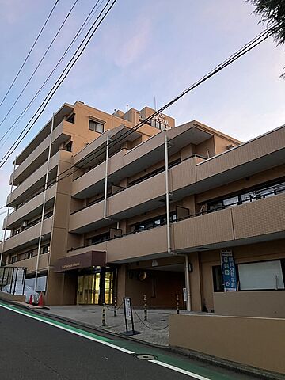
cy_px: 190
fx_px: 307
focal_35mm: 28
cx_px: 142
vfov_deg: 63.4
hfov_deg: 49.7
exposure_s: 1/50
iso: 320
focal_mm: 3.99
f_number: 1.8
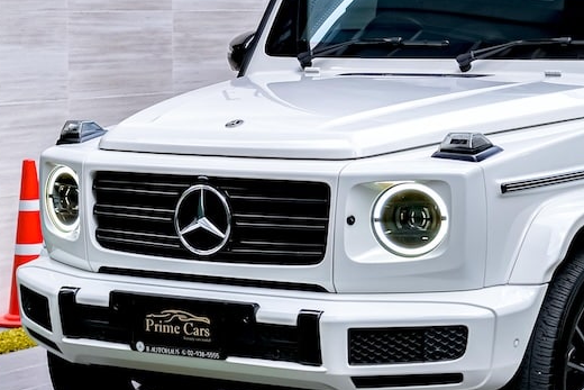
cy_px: 116
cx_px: 369
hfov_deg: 18.1
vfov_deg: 12.1
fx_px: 1834
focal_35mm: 113
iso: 160
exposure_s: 1/125
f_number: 3.6
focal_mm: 32.9
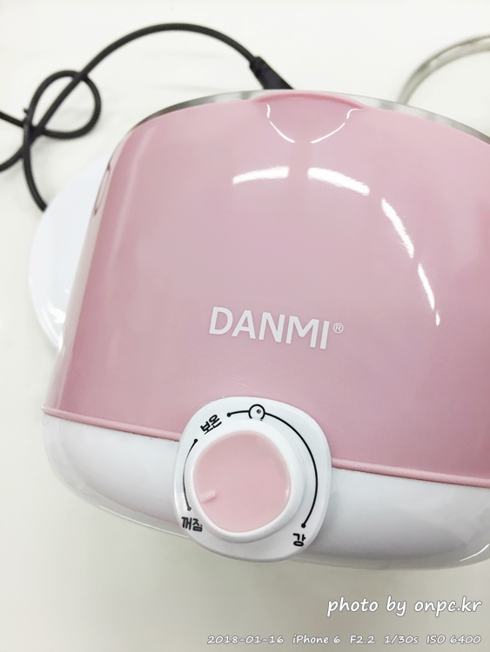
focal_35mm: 29
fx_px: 547
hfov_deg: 48.3
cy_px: 326
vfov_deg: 61.6
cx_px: 245
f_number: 2.2
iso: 32
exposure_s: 1/30
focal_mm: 4.15
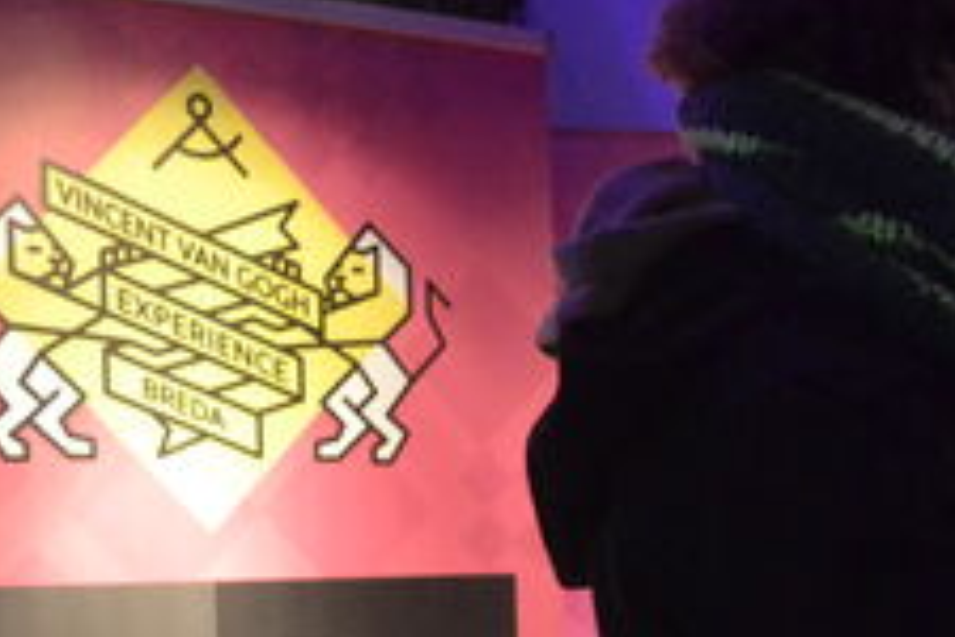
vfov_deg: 13.9
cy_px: 754
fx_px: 2546
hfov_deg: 19.2
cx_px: 1341
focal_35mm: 96
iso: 3200
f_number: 3.5
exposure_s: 1/50
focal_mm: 18
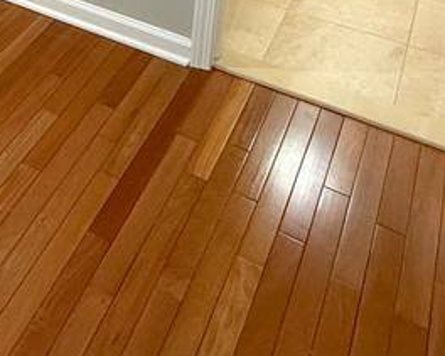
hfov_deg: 30.8
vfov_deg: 23.8
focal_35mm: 53
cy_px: -152
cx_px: -66
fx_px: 698
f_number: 2.2
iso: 250
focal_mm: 2.22
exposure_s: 1/60
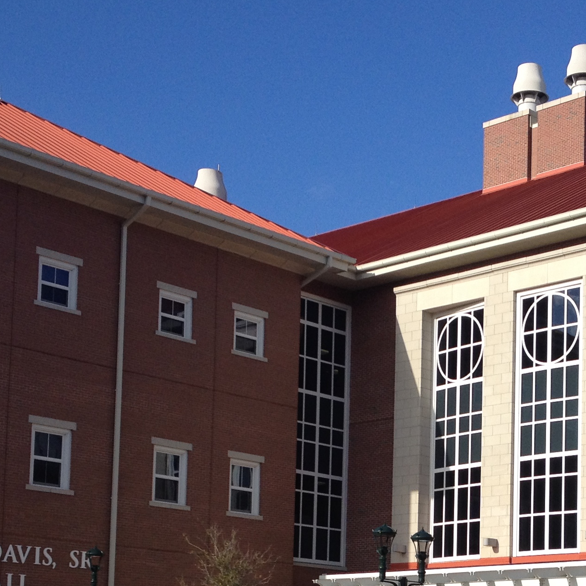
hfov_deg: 21.4
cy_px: 527
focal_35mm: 80
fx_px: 1532
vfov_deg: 21.2
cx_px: 471
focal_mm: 4.28
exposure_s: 1/1623
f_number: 2.4
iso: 50
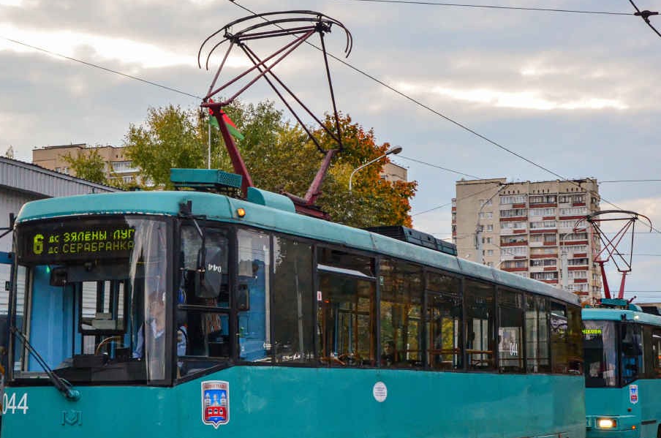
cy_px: 272
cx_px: 283
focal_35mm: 69
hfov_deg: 29.3
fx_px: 1264
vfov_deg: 19.6
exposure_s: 1/160
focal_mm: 32
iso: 1250
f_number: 5.6
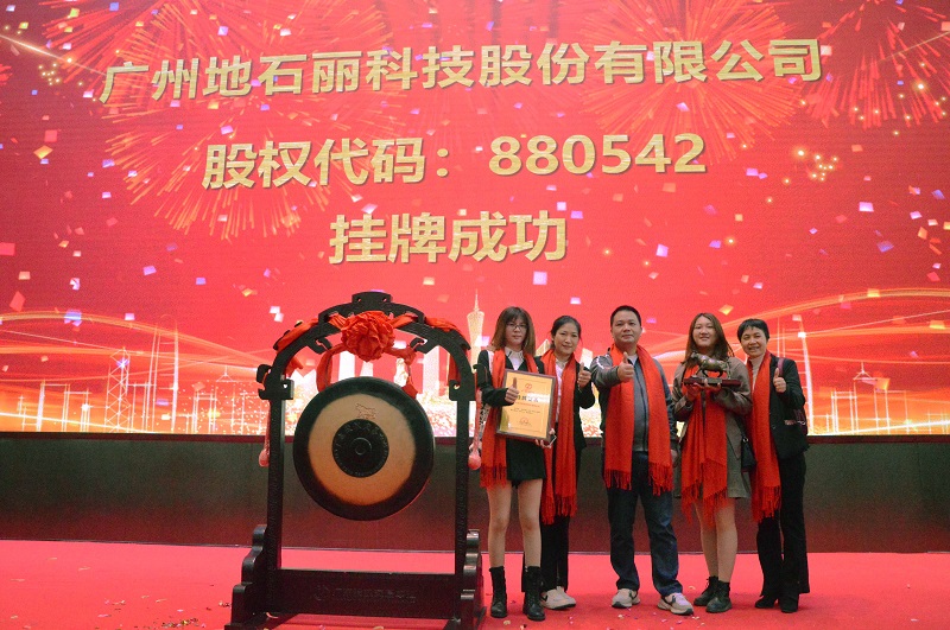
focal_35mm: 27
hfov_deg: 67.5
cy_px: 315
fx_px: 711
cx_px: 475
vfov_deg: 47.8
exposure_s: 1/250
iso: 6400
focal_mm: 18
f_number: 5.6
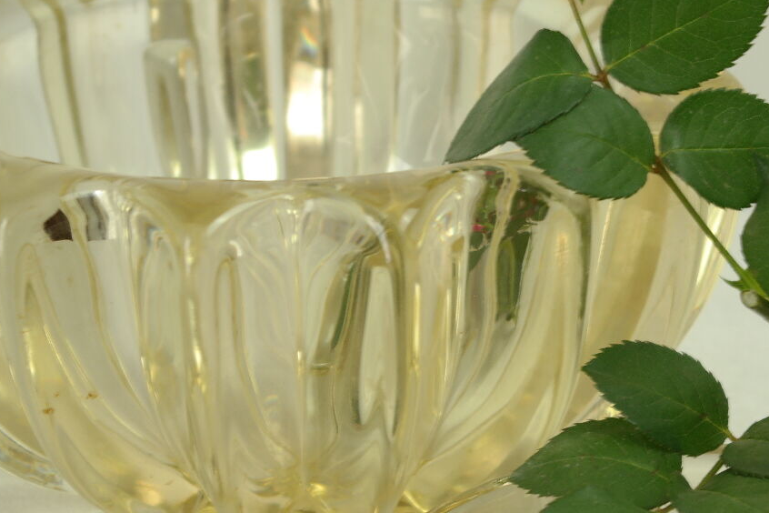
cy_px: 411
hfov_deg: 14.5
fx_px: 3012
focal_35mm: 141
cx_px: 554
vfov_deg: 9.7
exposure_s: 1/30
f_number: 5.6
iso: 200
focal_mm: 45
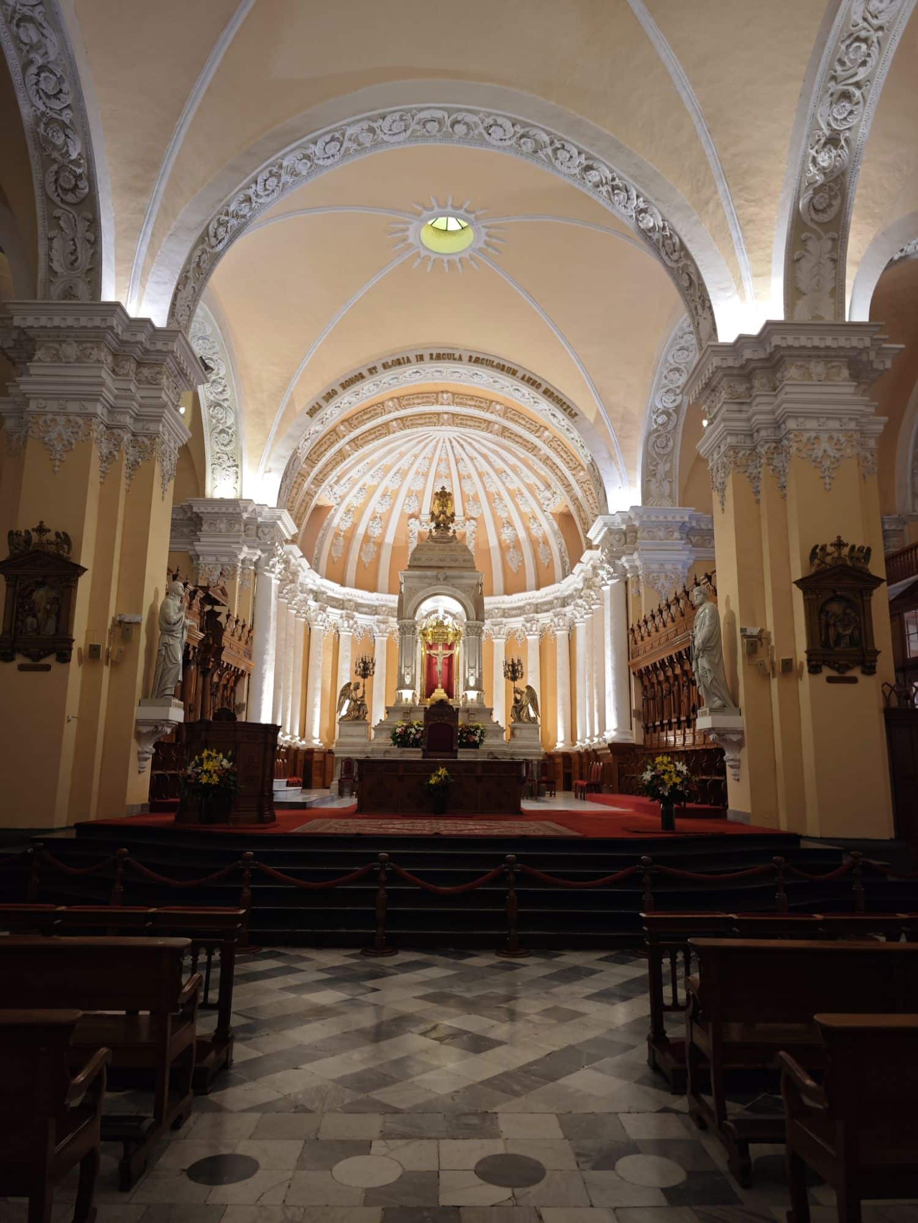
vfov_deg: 73.9
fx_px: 813
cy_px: 612
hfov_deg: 58.9
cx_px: 459
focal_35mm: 23
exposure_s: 1/40
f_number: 1.63
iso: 200
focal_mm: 8.72
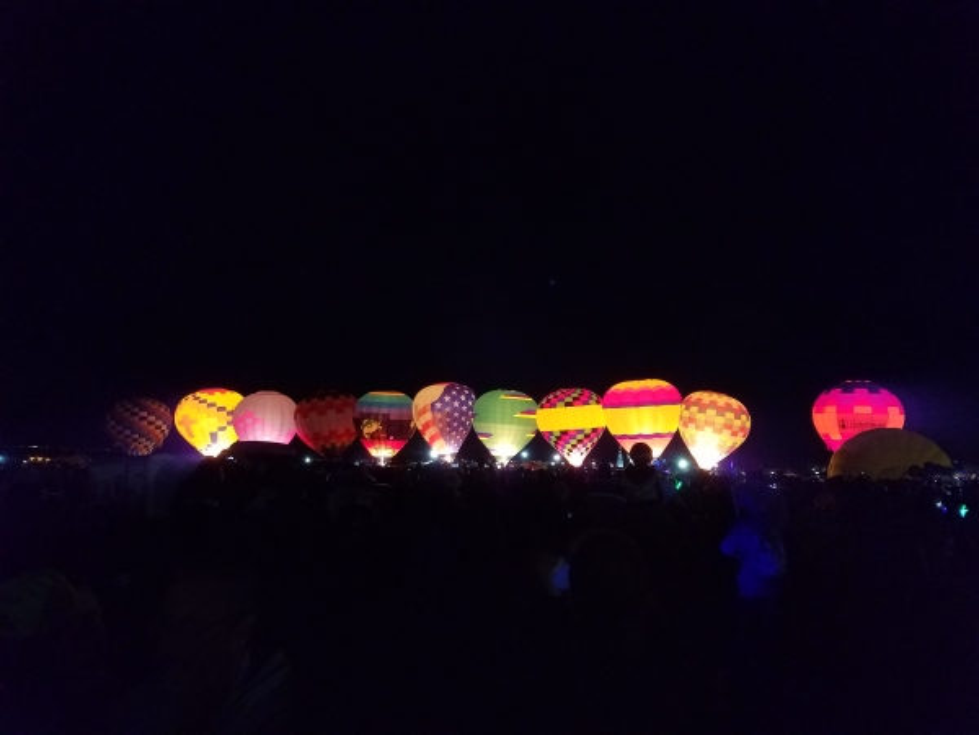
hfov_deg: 67.3
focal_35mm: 26
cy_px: 368
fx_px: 735
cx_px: 490
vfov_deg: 53.1
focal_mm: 4.2
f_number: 1.7
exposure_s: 1/30
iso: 640
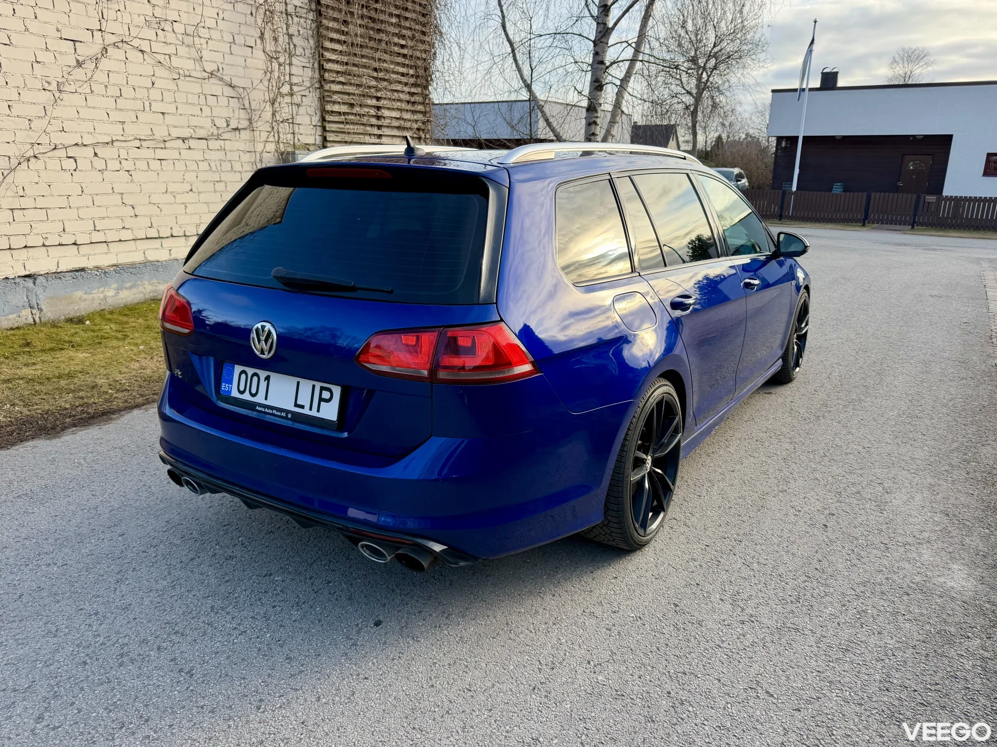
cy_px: 374
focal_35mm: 24
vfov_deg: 56.8
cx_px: 498
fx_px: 691
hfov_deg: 71.6
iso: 100
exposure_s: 1/1005
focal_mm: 6.76
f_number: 1.78
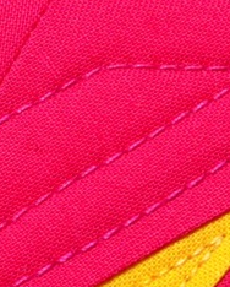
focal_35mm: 765
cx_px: -520
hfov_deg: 2.0
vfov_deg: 2.5
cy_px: 488
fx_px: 6492
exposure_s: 1/640
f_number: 13
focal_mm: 85
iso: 200
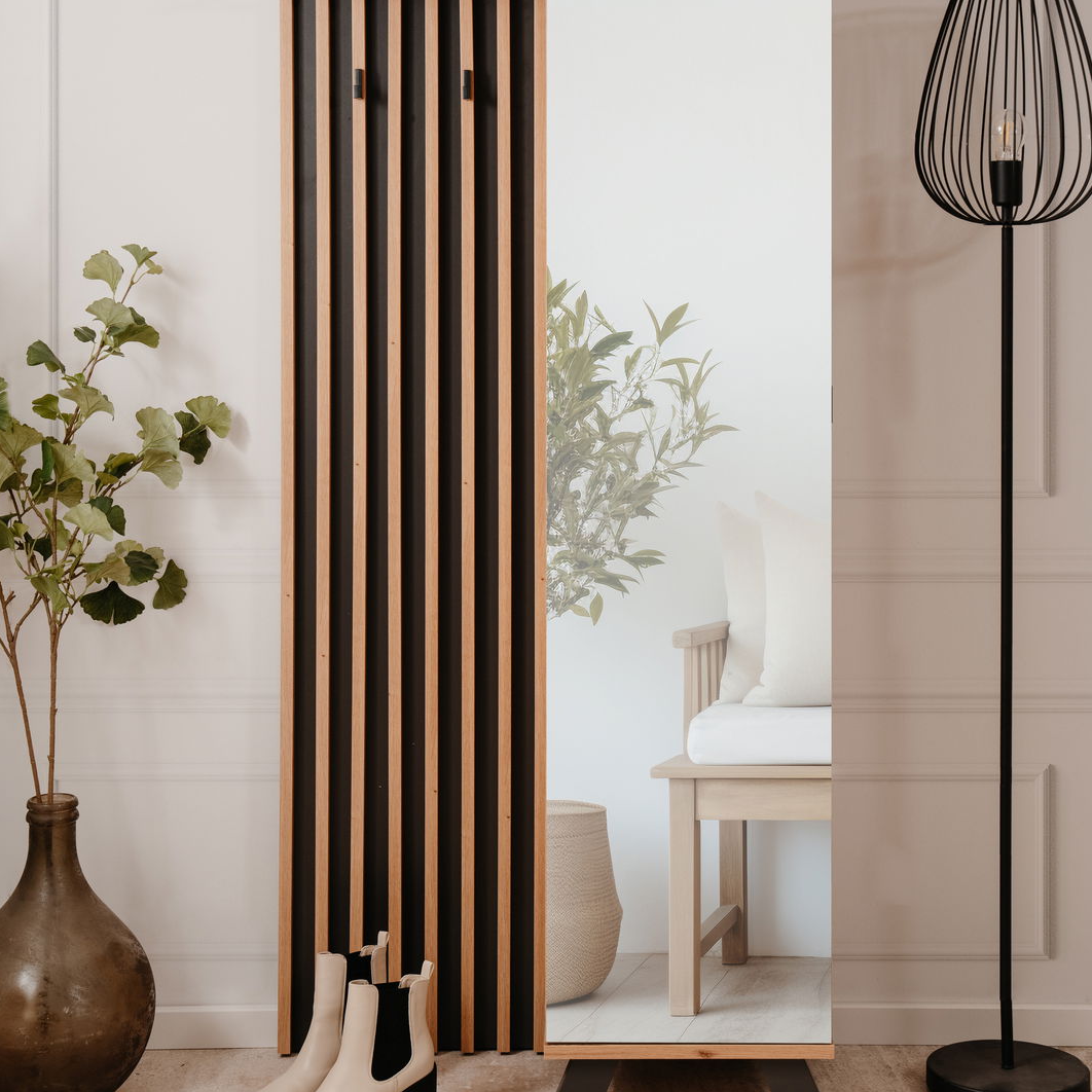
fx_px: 2284
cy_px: 501
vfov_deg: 26.9
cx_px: 547
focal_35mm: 64
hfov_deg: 26.9
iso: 100
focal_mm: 50
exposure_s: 1/5
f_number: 7.1
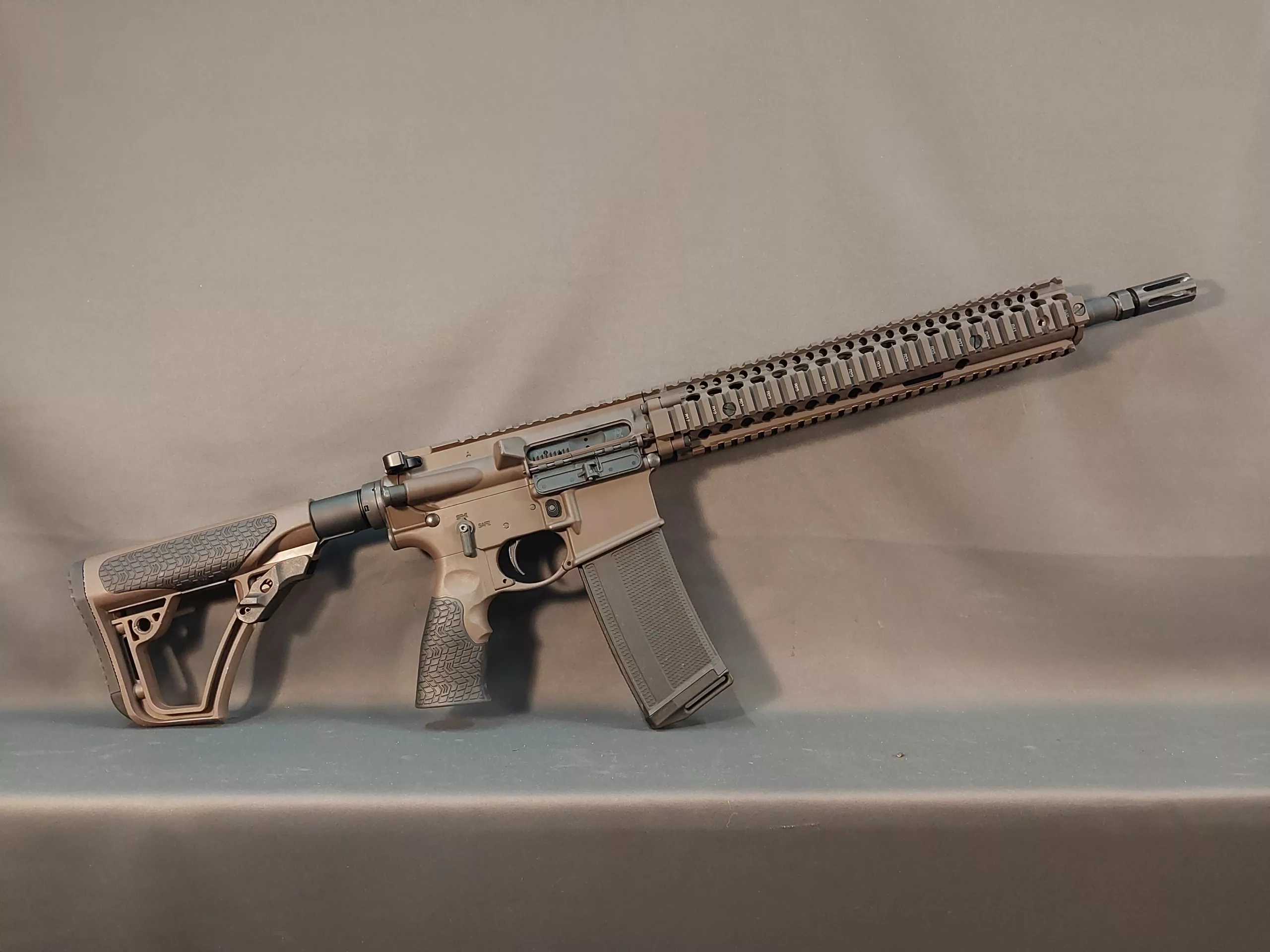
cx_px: 635
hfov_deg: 65.3
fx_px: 991
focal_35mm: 27
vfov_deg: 51.4
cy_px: 476
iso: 400
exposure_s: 1/50
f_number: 1.8
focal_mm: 4
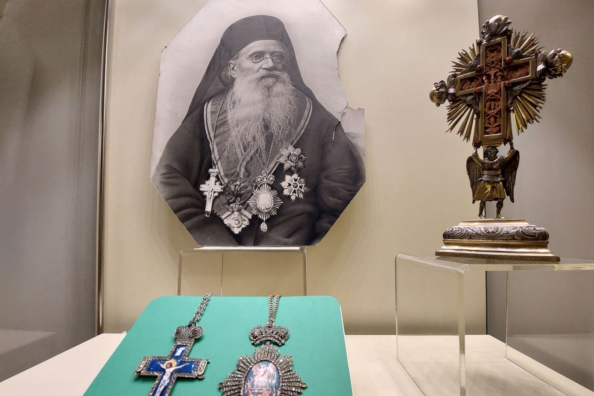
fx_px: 231
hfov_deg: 104.2
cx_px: 307
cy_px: 227
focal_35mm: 14
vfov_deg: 80.7
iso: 320
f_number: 2.2
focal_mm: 1.74
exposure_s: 1/50
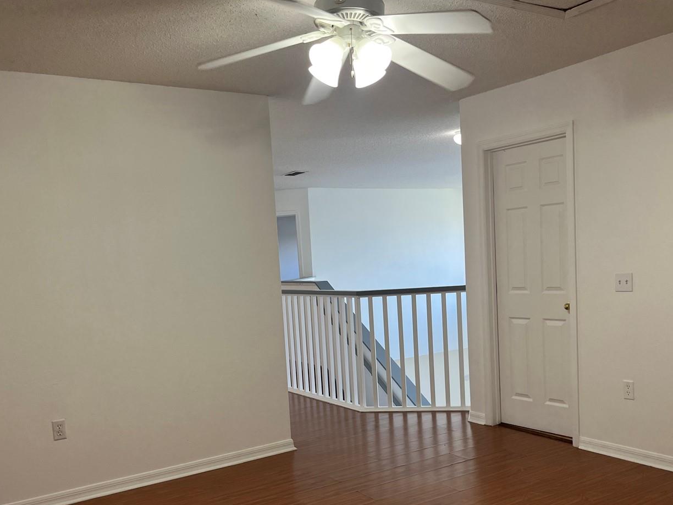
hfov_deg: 54.0
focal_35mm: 34
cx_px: 339
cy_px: 327
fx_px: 661
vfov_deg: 41.4
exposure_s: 1/120
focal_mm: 5.1
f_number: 1.6
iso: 80
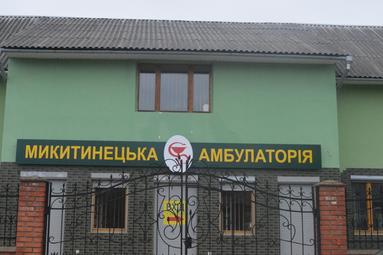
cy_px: 116
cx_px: 177
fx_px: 531
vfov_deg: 26.9
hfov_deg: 39.6
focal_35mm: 50
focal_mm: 28
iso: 3200
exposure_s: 1/1000
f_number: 16
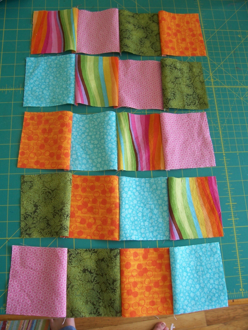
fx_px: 325
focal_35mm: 34
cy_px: 165
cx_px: 124
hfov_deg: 41.8
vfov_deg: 54.0
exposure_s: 1/45
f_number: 2.7
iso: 80
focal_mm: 5.6
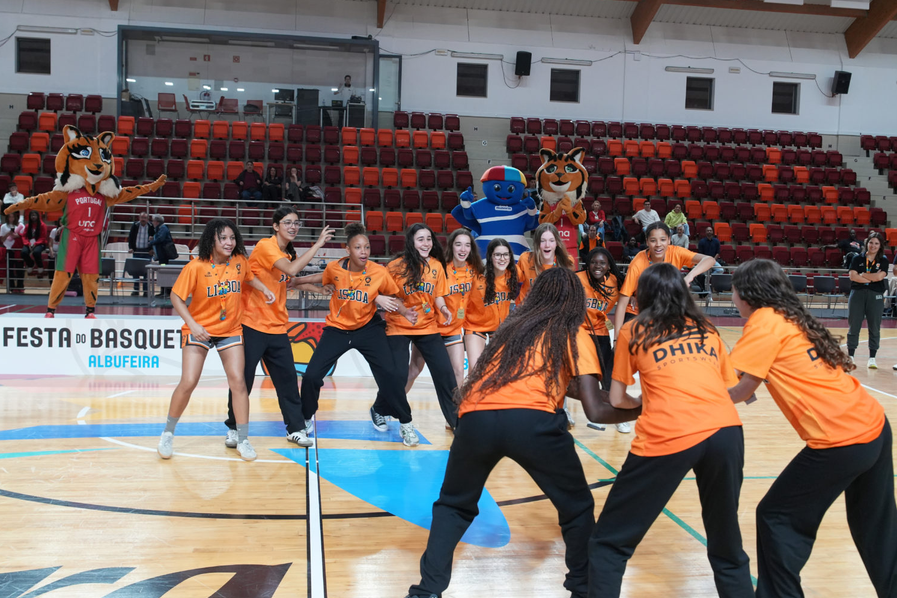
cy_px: 306
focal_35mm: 36
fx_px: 897
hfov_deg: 53.1
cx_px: 454
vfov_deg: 36.9
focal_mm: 35
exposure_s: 1/250
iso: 2500
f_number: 7.1
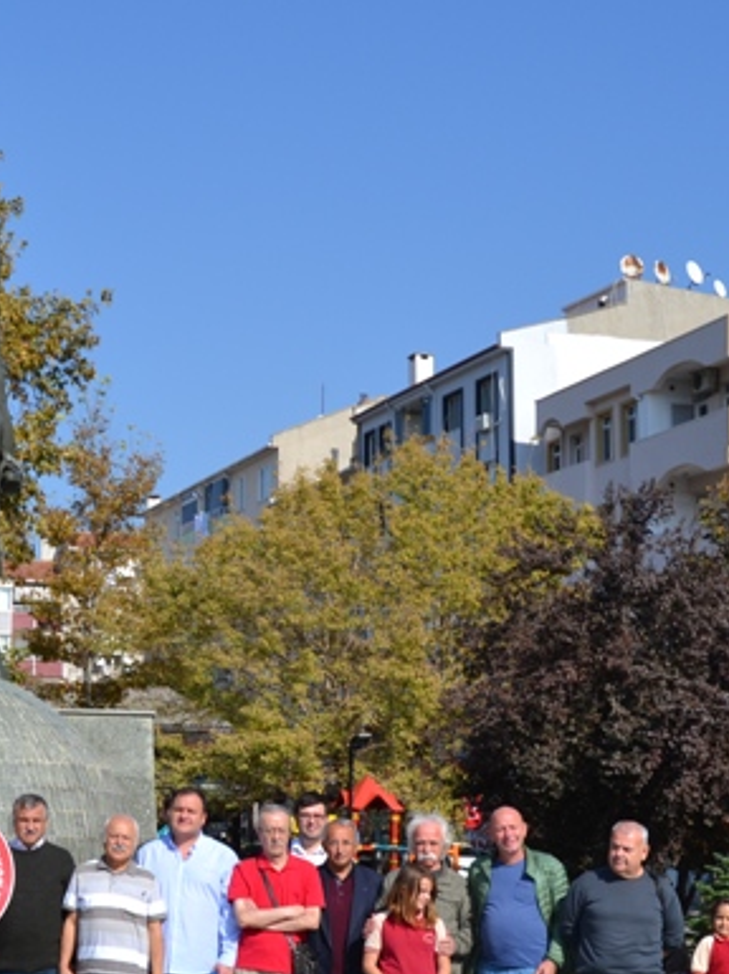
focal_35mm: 72
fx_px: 2025
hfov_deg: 19.7
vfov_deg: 26.9
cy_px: 659
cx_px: -40
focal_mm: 24
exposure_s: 1/250
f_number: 8
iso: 100
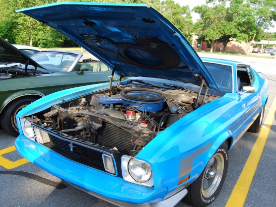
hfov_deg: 57.5
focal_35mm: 32
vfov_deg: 44.7
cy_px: 102
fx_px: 252
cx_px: 138
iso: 140
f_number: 5.6
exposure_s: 1/125
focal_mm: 19
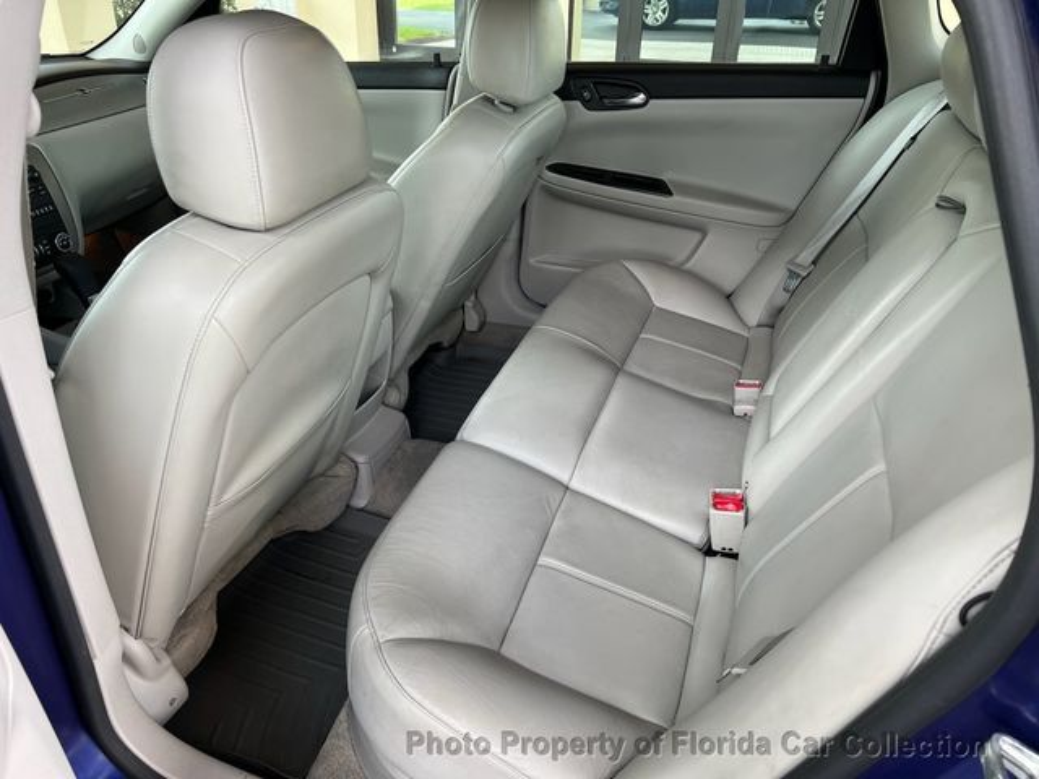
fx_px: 780
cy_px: 390
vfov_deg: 53.1
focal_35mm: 26
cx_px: 520
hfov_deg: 67.3
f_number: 1.5
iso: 40
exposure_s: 1/121
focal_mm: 5.7
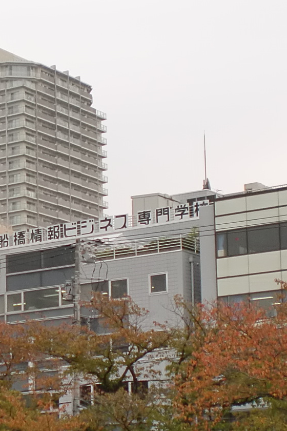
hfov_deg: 12.3
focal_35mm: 111
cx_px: 47
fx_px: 1327
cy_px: 335
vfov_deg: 18.3
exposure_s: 1/160
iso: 64
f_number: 3.1
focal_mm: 6.3
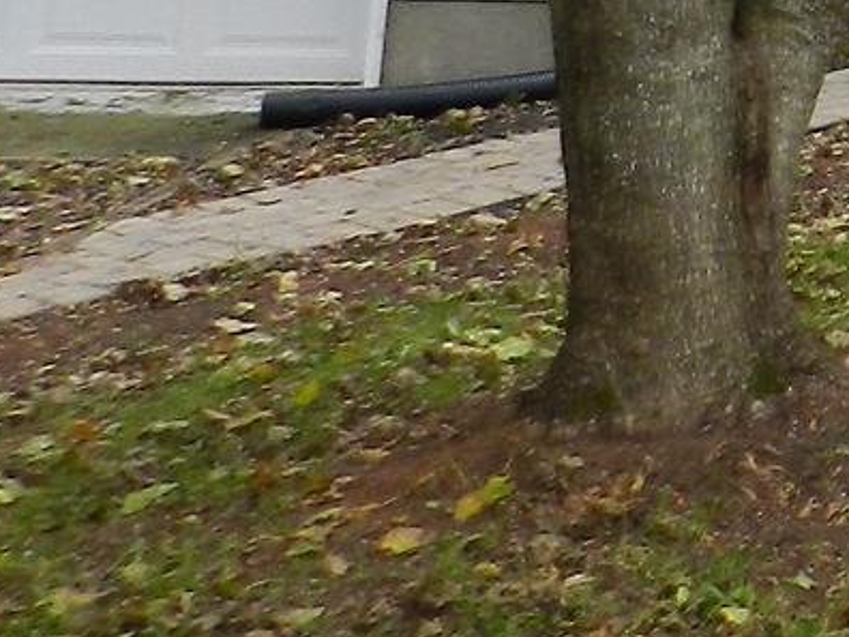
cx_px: 1617
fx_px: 2919
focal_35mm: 119
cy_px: -759
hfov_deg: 14.2
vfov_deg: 11.0
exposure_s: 1/125
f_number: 3.4
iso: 160
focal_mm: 4
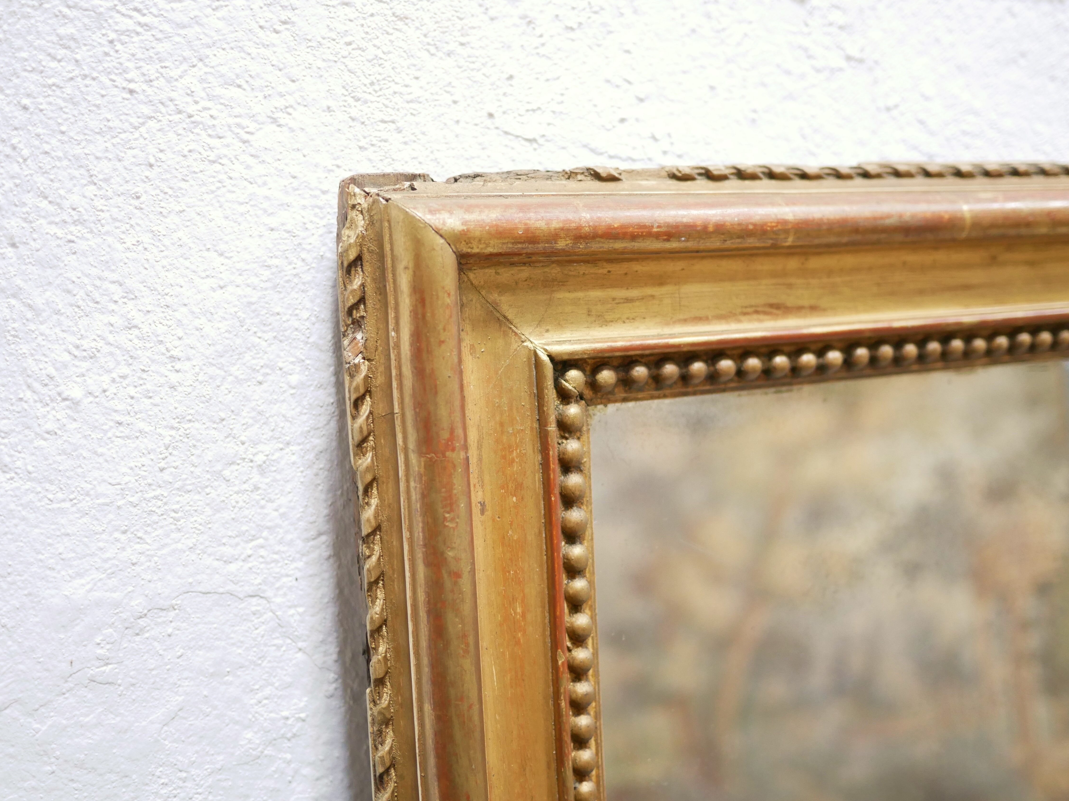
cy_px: 400
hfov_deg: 45.8
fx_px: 1266
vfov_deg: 35.1
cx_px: 546
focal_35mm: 41
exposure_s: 1/60
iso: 1000
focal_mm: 20
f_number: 1.7
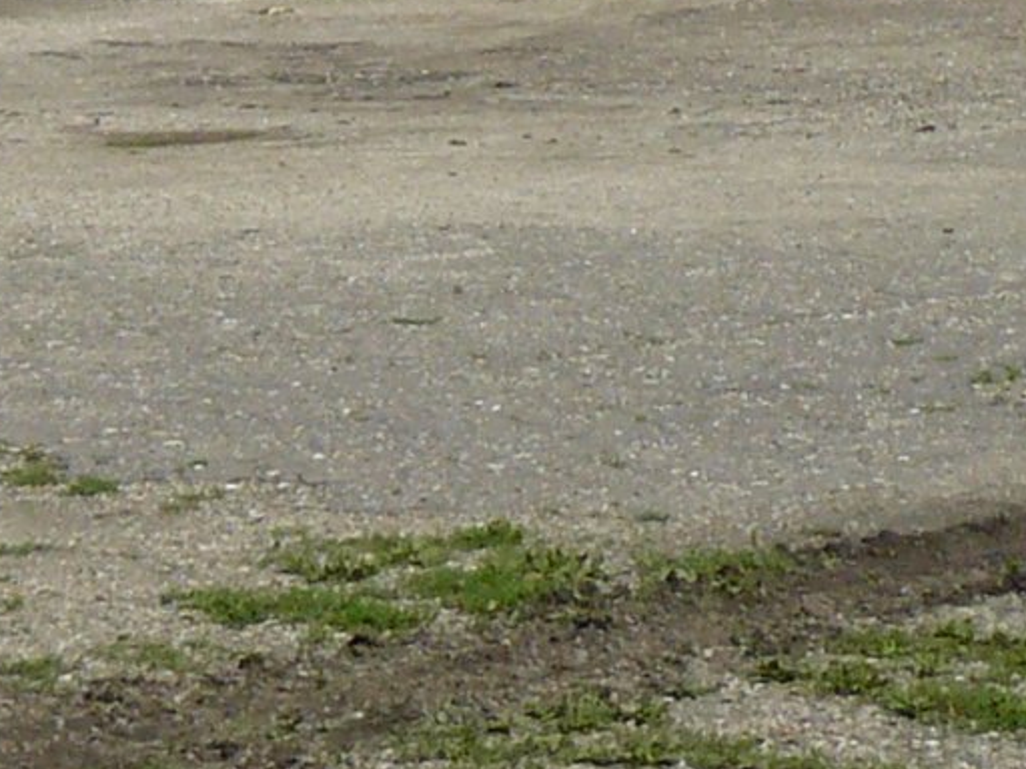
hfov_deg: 11.0
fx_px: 5335
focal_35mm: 180
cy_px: -765
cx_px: 419
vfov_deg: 7.9
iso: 100
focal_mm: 6
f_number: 6.3
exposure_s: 1/500
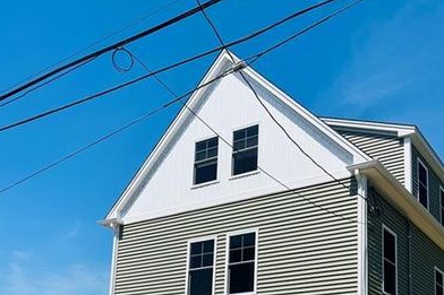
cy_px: 303
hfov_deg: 42.5
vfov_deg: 27.3
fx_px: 567
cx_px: 270
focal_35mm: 46
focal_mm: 5.1
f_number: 1.6
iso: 50
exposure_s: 1/6173
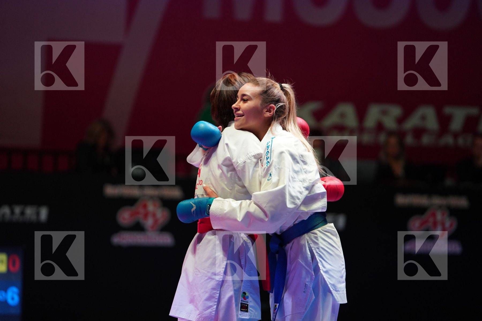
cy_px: 160
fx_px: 2490
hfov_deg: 11.1
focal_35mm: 186
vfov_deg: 7.4
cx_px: 241
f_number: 2.8
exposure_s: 1/1000
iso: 2500
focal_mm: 186
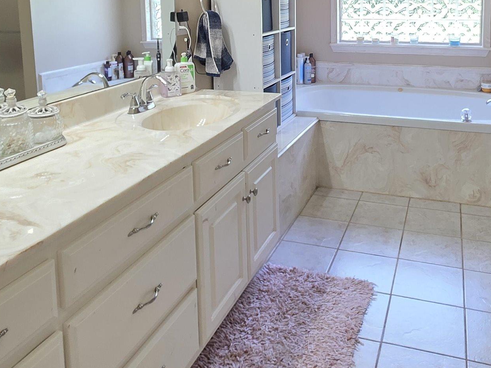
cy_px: 52
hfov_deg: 56.4
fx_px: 454
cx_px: 291
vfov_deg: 41.4
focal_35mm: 32
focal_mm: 2.2
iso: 200
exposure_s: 1/120
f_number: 1.9
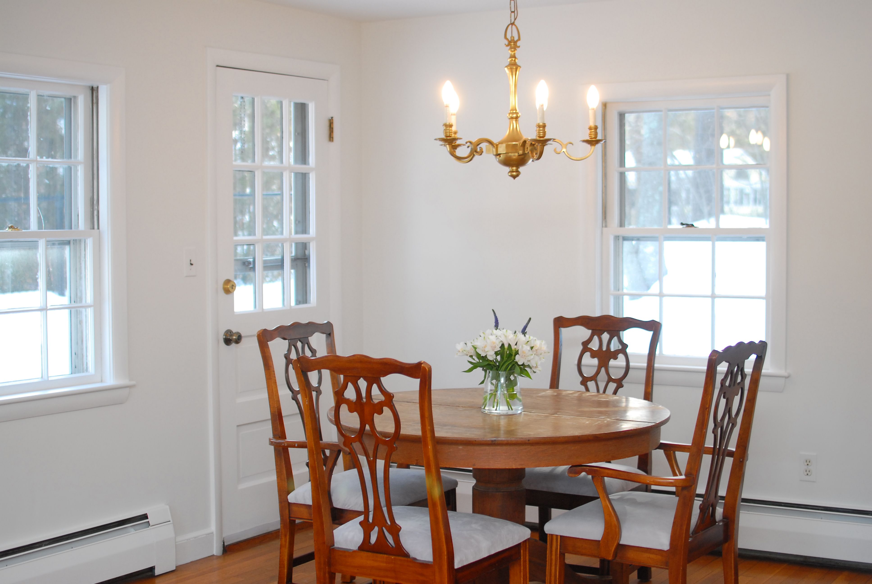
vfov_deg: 25.8
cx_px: 436
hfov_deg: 37.8
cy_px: 292
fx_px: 1273
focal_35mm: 52
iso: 400
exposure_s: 1/200
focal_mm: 35
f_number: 2.5
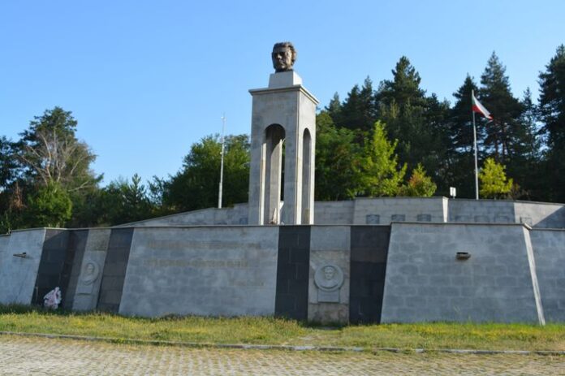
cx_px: 282
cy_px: 188
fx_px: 612
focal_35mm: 39
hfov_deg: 49.6
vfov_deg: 34.2
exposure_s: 1/250
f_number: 8
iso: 125
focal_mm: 26
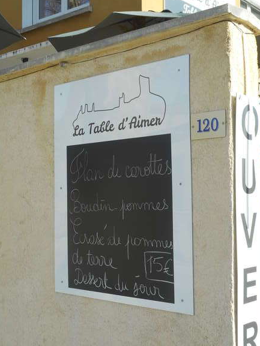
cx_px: 133
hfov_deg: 27.5
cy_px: 176
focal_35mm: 53
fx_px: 531
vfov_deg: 36.2
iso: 80
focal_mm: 9.1
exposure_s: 1/200
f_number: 4.9
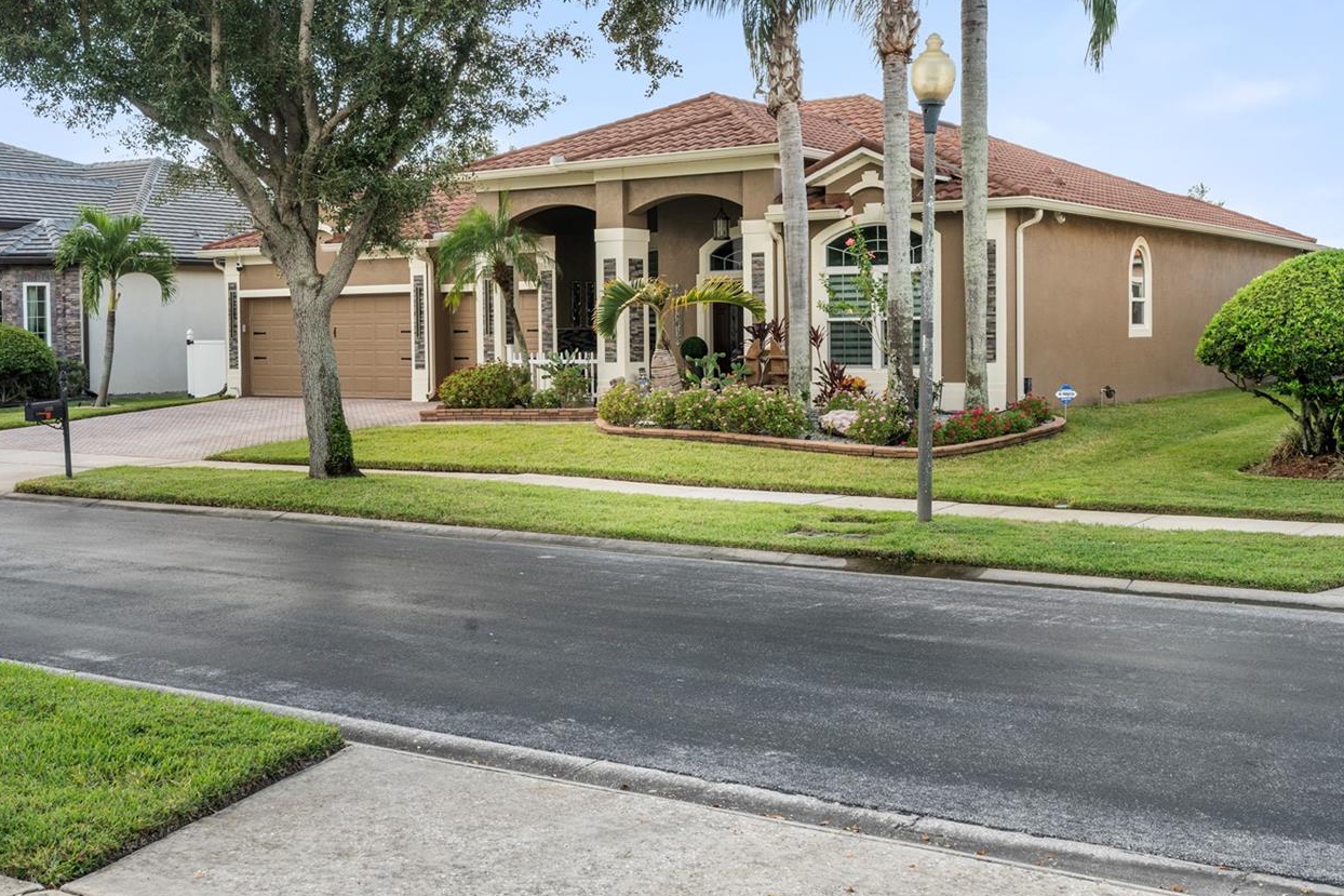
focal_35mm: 45
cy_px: 398
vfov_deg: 29.8
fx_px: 1680
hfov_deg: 43.5
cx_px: 600
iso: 100
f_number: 11
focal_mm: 35
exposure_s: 1/10
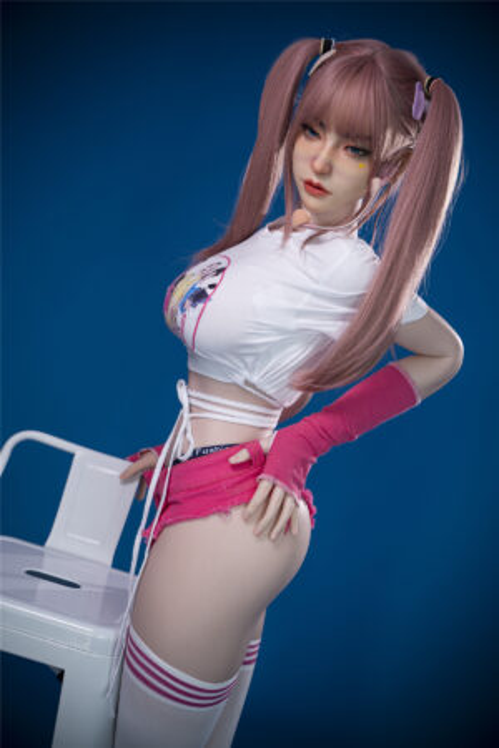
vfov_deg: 36.2
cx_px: 250
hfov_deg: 24.6
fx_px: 1143
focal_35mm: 55
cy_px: 374
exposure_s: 1/125
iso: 100
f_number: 3.5
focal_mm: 55
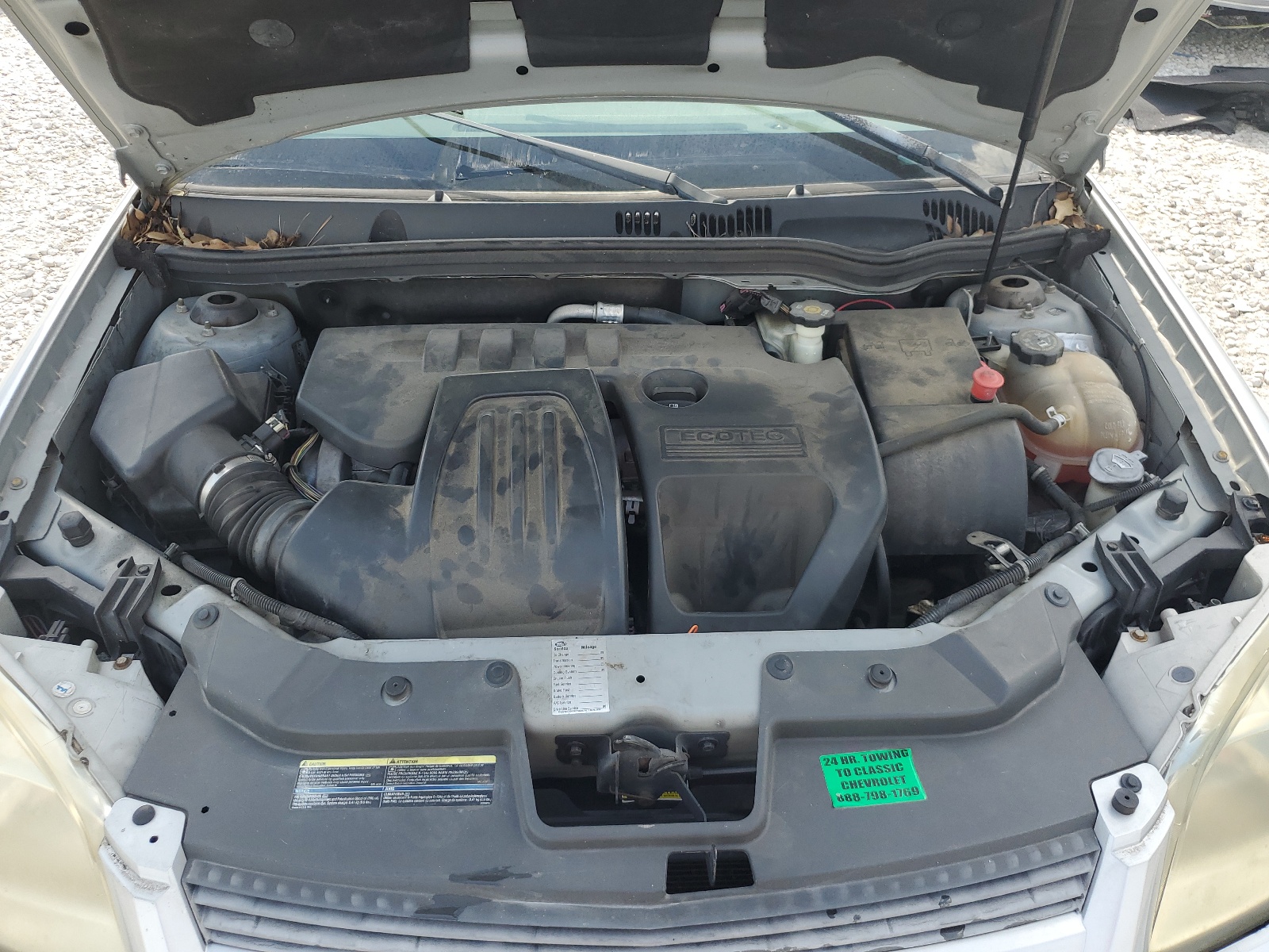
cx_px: 634
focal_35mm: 26
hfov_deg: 67.3
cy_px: 476
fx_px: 953
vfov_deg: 53.1
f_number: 1.5
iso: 50
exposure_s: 1/556
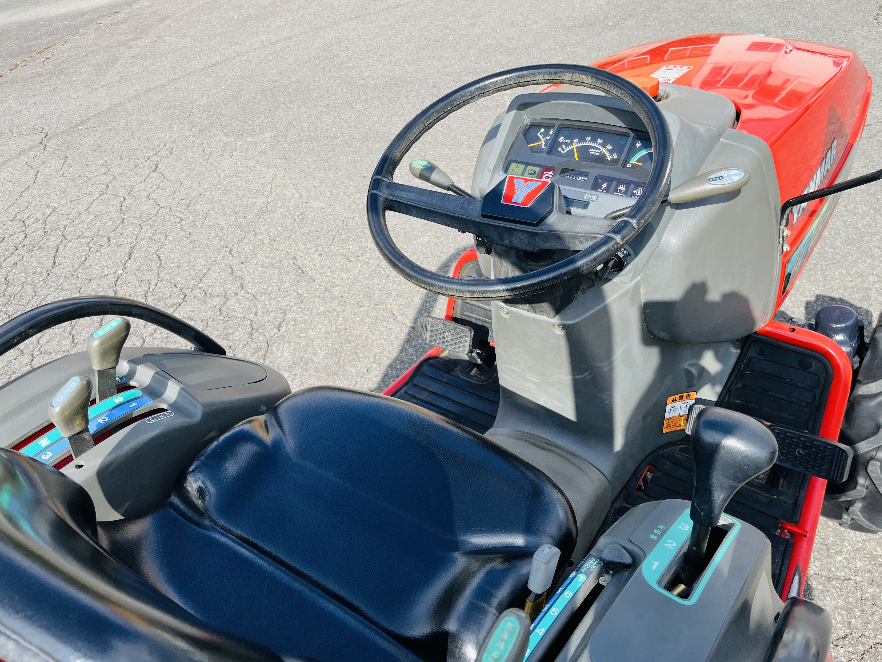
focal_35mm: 27
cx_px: 448
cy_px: 326
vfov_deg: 51.3
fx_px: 688
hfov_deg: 65.3
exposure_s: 1/1890
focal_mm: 5.1
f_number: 1.6
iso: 50
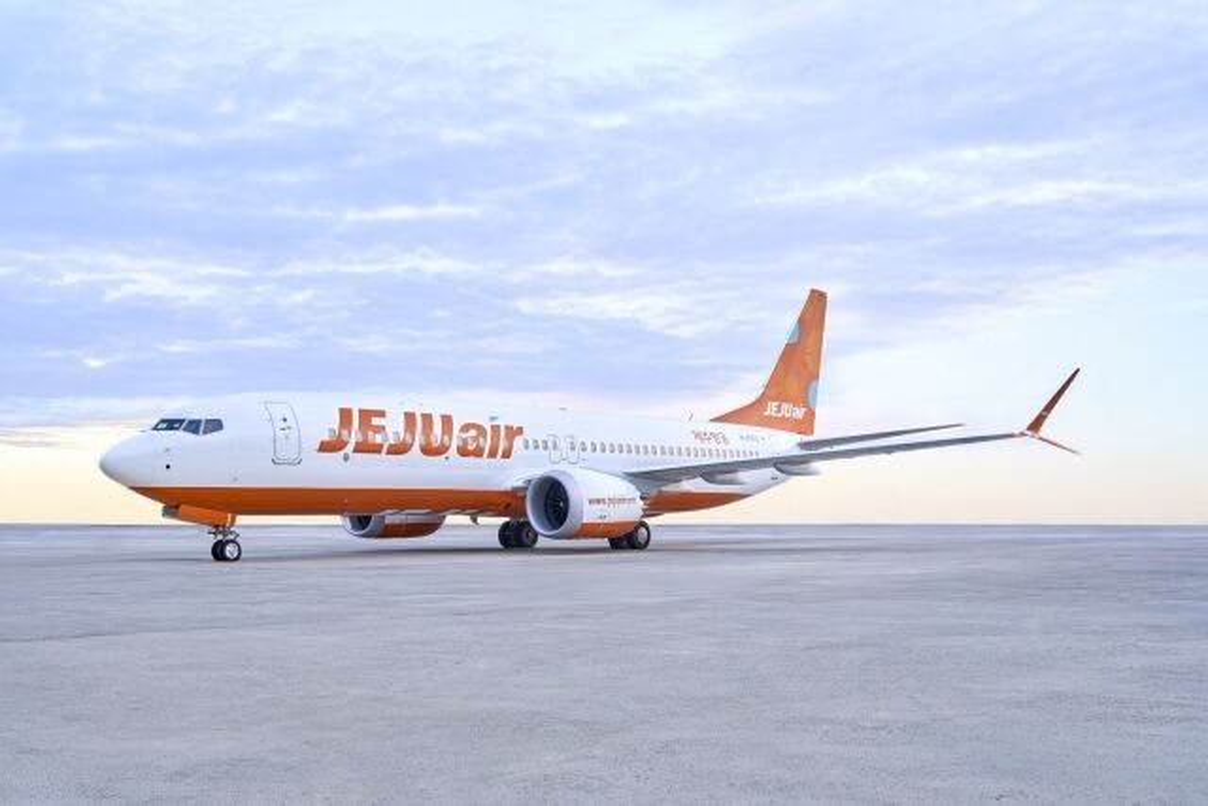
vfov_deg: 34.2
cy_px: 403
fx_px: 1309
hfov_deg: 49.5
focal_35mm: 39
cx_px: 604
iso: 200
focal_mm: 39
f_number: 6.3
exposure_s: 1/25
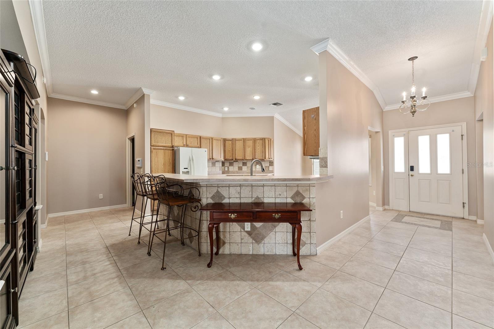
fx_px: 192
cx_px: 247
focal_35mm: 14
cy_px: 164
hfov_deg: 104.3
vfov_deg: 81.2
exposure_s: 1/6
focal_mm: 14
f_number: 7.1
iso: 400
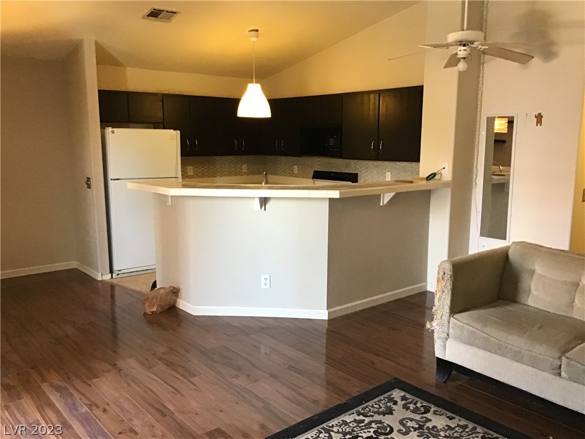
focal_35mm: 31
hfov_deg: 58.4
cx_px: 292
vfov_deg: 45.4
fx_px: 524
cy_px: 220
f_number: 2.4
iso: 200
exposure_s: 1/30
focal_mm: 3.3
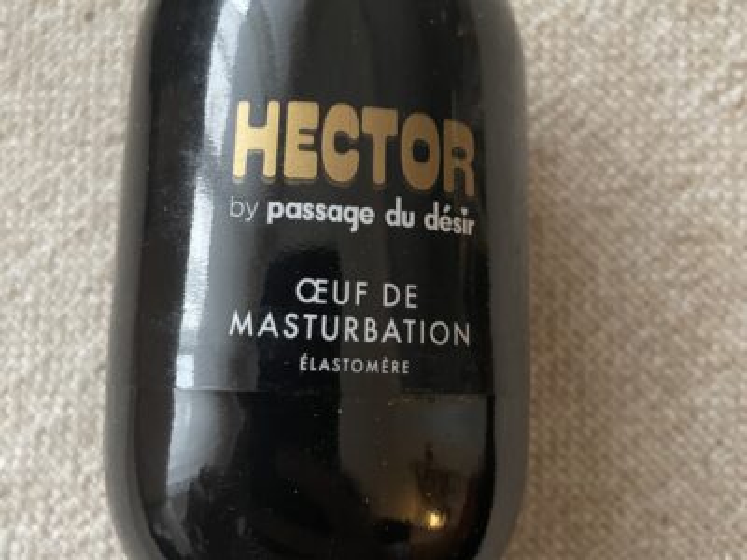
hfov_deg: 67.3
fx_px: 561
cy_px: 280
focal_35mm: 26
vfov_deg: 53.1
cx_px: 374
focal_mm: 4.2
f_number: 1.6
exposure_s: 1/33
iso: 640
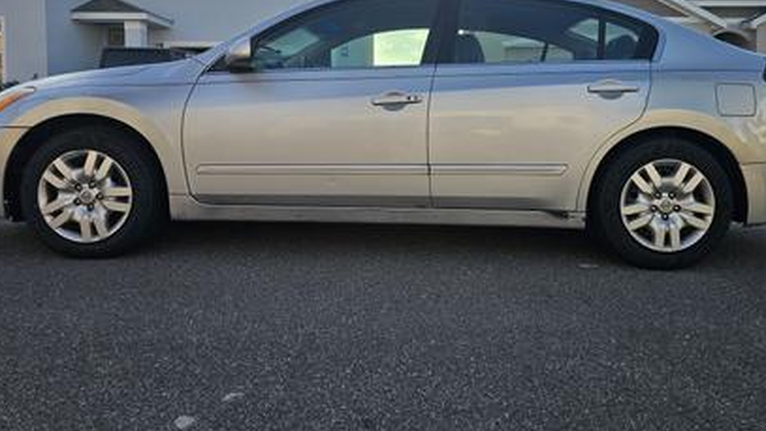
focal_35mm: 31
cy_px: 141
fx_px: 630
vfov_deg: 37.4
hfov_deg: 62.6
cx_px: 403
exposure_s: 1/487
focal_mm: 6.3
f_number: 1.7
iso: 10
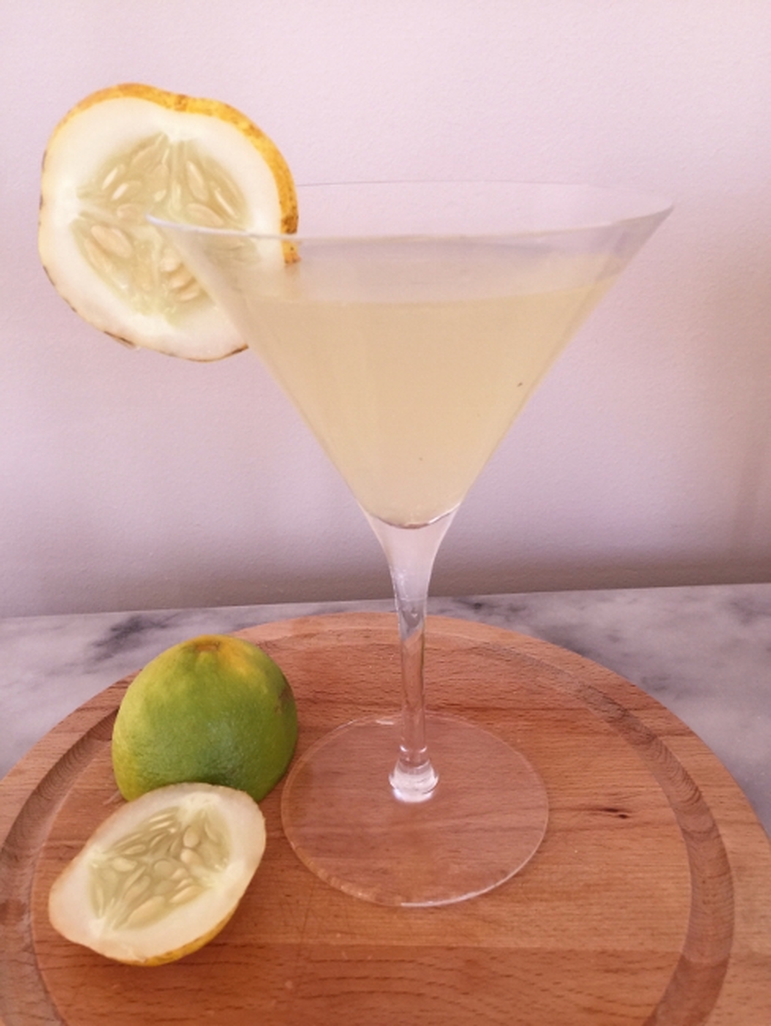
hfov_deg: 48.3
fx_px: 861
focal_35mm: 29
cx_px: 386
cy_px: 513
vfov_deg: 61.6
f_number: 2.2
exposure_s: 1/15
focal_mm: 4.15
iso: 50
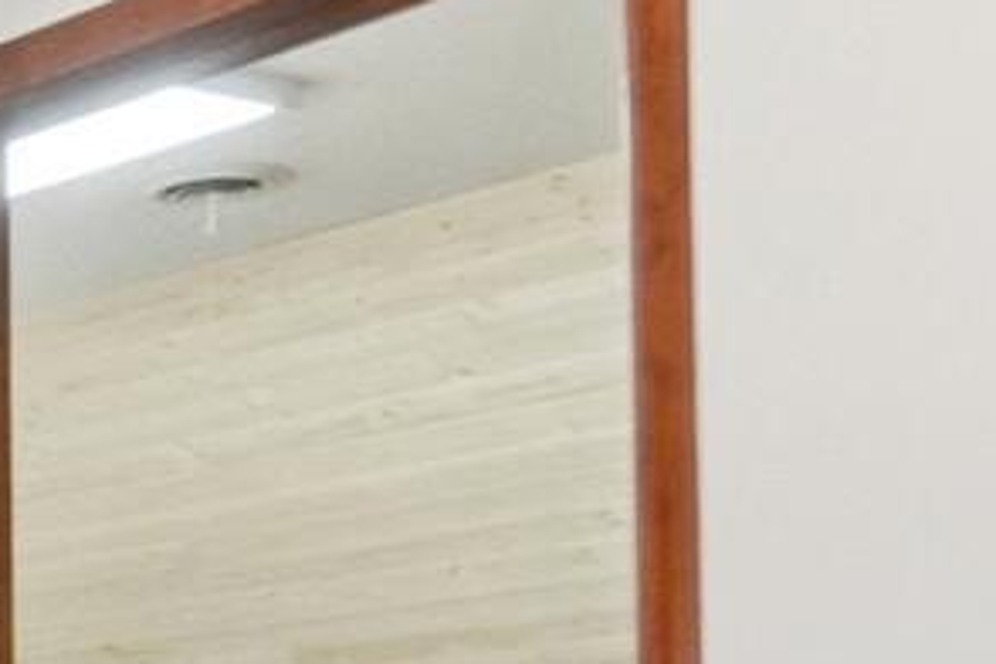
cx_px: -972
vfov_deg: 12.6
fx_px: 2822
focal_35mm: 102
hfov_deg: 15.9
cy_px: 1037
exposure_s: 1/60
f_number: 5.6
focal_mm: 10
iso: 125
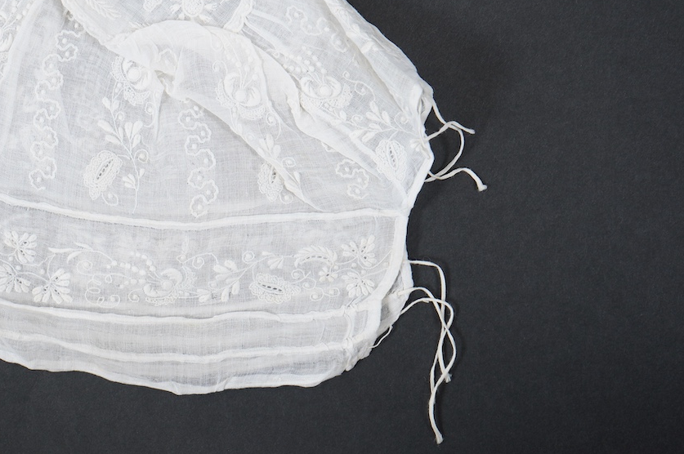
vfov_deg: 11.9
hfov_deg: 17.7
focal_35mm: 115
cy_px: 139
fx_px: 2182
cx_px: 192
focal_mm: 70
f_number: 7.1
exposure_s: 1/100
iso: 100
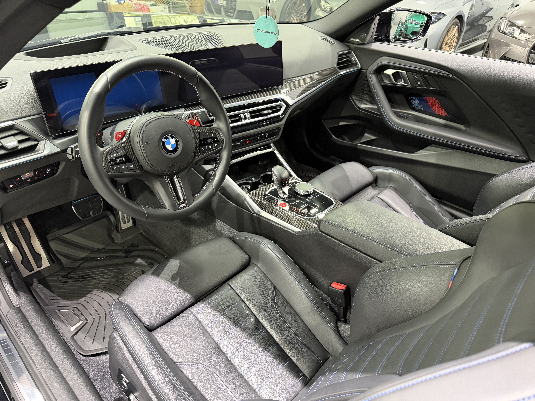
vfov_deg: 56.8
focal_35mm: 24
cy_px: 200
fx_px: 371
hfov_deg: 71.6
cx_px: 268
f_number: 1.78
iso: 640
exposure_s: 1/50
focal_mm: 6.76
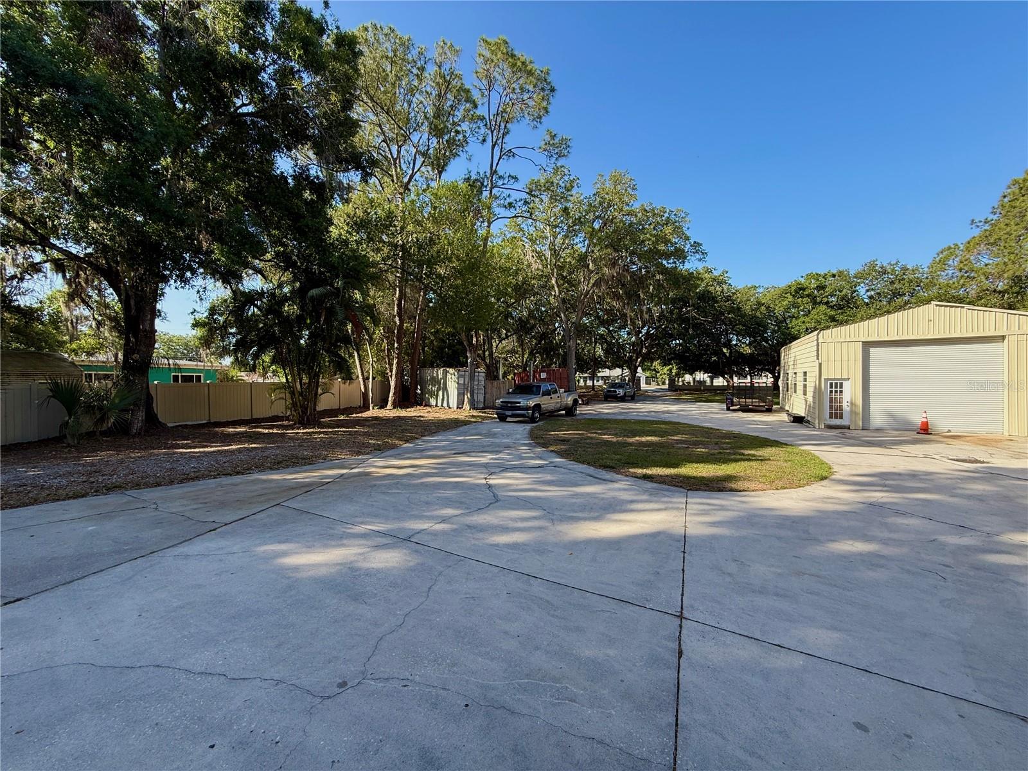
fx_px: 416
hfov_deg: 102.1
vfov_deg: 85.7
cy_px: 386
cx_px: 514
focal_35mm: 14
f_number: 2.2
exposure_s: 1/510
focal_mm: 2.22
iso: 64
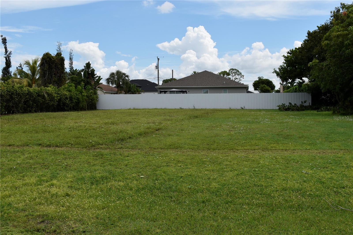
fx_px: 412
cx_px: 176
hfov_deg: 46.4
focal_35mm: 42
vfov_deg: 31.9
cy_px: 118
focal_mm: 28
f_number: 8
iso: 100
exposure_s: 1/320
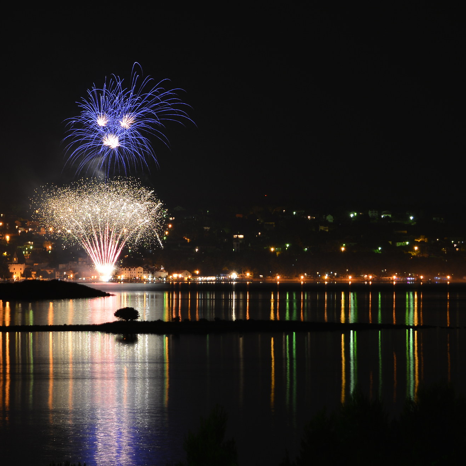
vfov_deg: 5.8
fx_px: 4615
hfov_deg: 5.8
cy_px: 273
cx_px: 192
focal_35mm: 303
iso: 100
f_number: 5.6
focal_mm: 130
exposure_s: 13
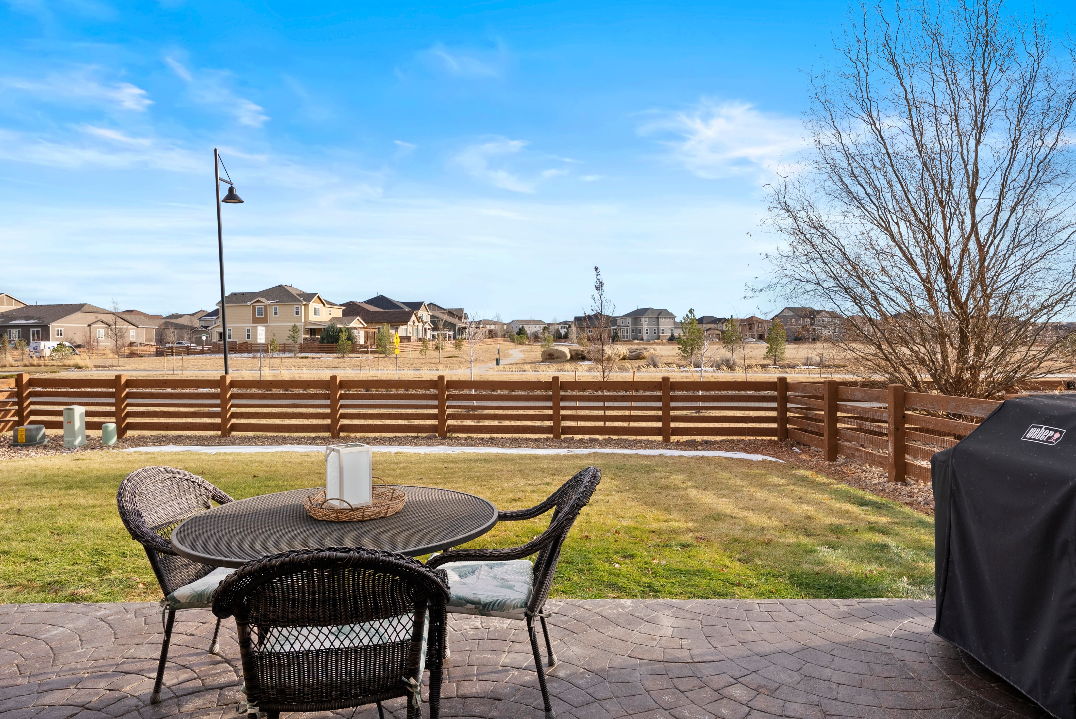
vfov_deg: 57.3
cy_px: 360
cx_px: 538
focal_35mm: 22
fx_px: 658
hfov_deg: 78.6
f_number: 10
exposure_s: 1/100
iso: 400
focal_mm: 22
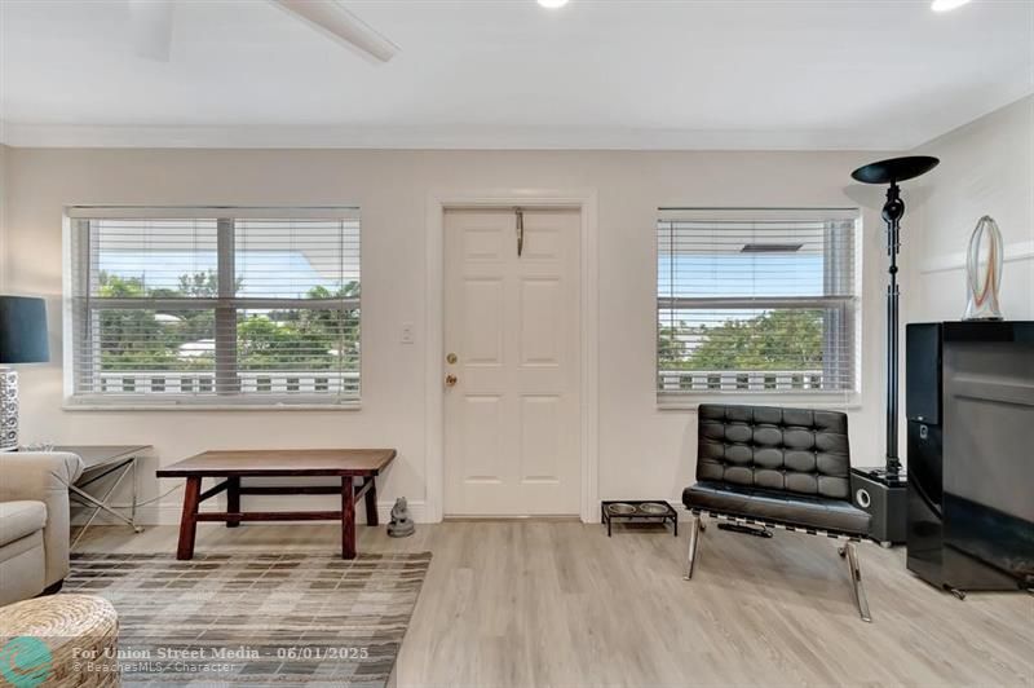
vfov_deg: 77.2
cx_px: 517
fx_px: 430
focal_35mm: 15
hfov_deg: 100.4
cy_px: 344
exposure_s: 1/40
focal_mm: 10
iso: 1000
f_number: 8
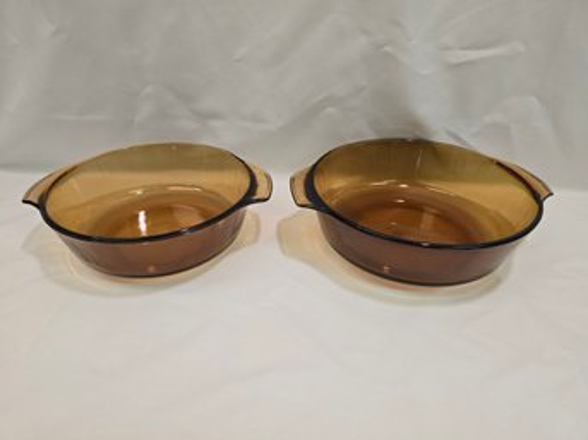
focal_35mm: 23
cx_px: 294
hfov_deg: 73.9
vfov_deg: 58.8
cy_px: 220
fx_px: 391
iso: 250
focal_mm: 6.3
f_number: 1.7
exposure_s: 1/120
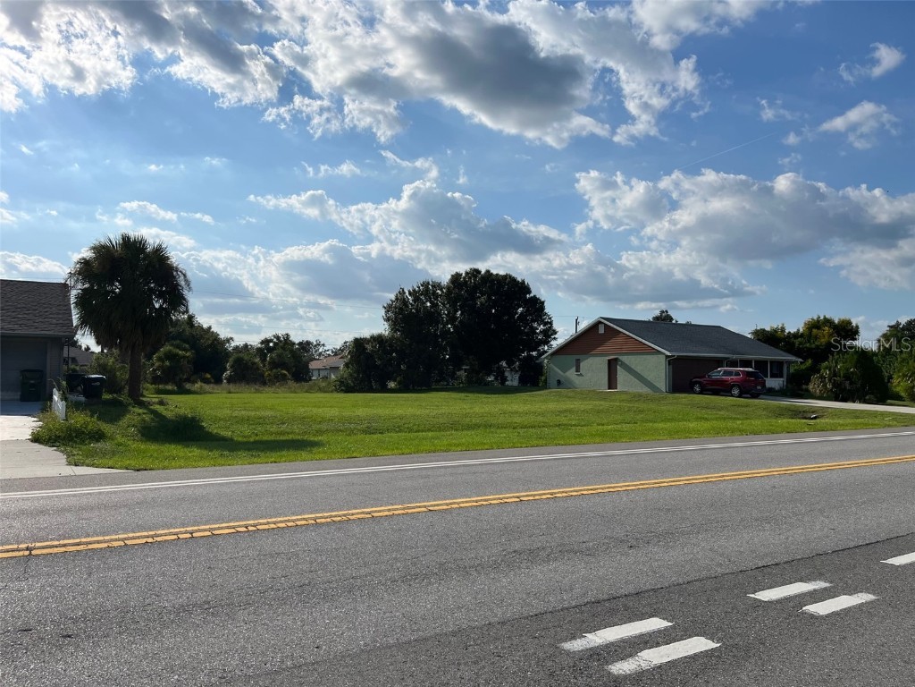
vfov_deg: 53.1
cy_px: 344
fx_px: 687
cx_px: 458
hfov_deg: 67.3
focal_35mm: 26
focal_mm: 5.1
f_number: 1.6
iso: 50
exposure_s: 1/9091
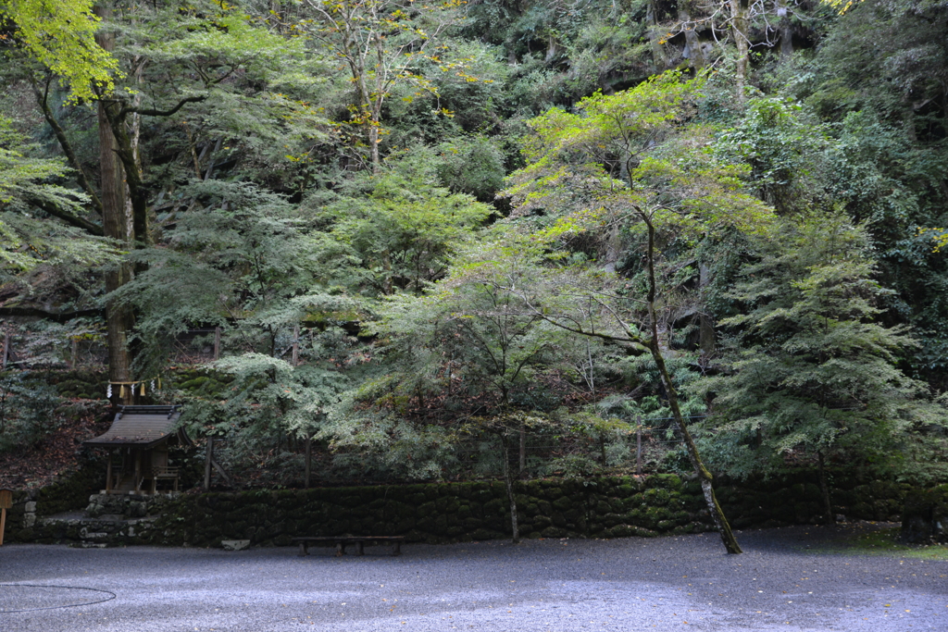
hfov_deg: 54.4
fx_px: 922
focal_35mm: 35
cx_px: 474
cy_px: 316
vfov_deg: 37.9
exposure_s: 1/60
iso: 500
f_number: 4
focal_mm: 35
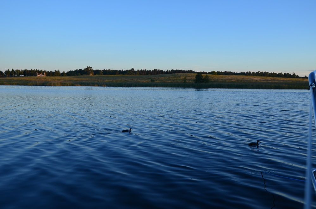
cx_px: 158
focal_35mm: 36
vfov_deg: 36.7
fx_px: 315
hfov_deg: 53.2
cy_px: 104
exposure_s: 1/125
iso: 220
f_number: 5.6
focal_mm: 24
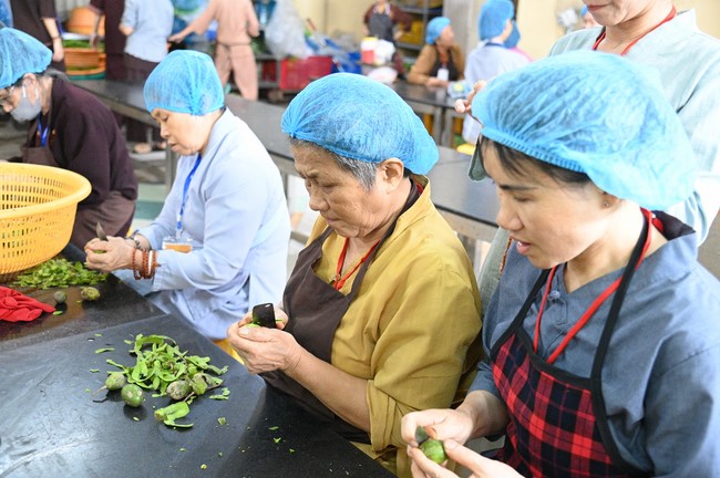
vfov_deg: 35.0
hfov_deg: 50.7
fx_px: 759
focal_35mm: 38
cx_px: 360
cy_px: 239
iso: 16000
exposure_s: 1/250
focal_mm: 38
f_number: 4
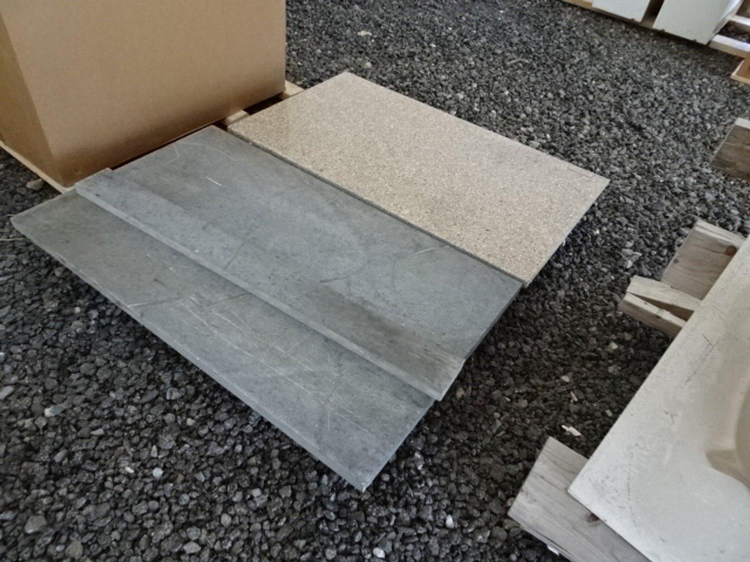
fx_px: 520
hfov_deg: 71.6
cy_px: 281
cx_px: 375
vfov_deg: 56.8
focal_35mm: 24
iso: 1250
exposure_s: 1/250
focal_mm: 4.1
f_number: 3.5
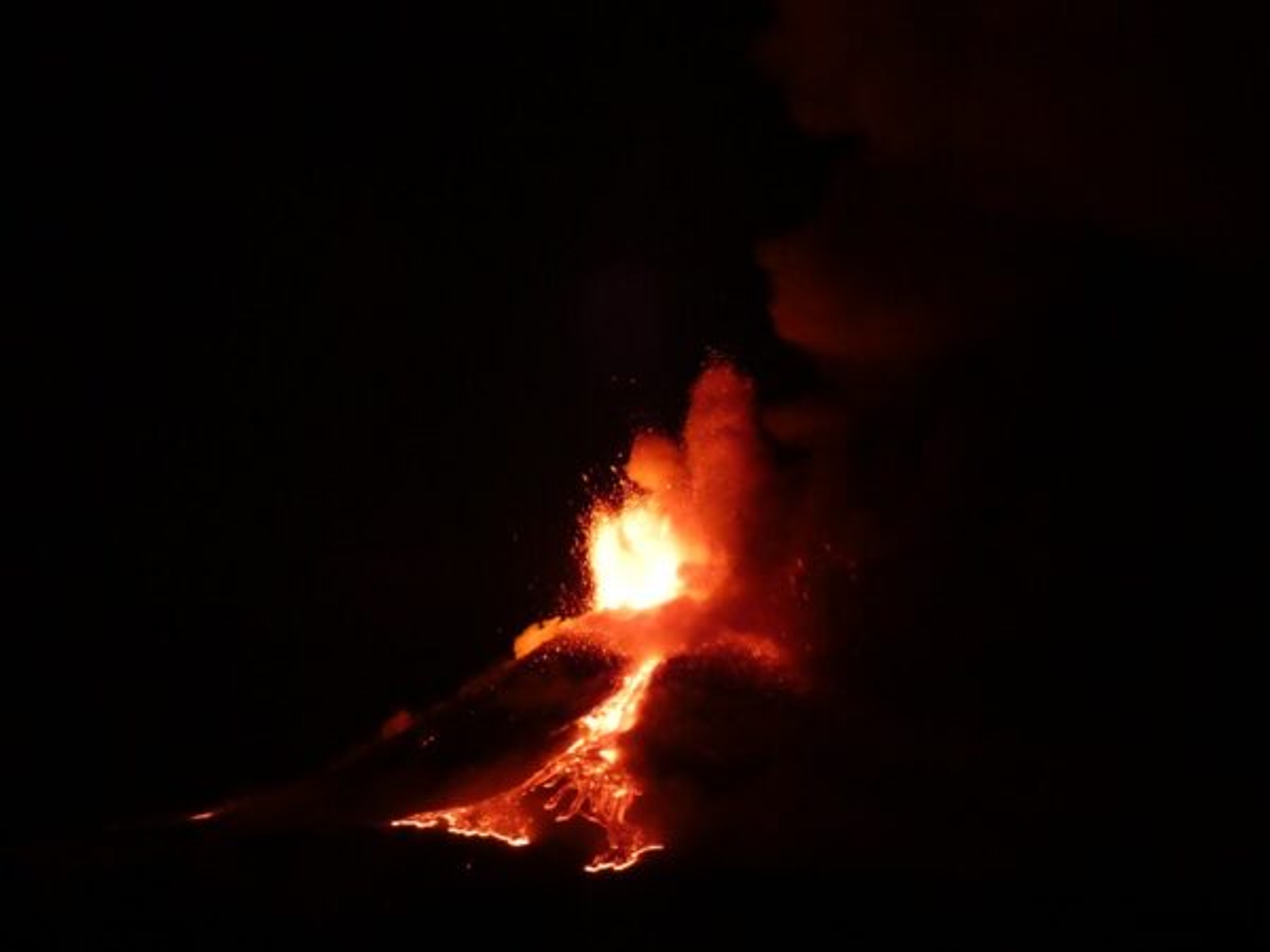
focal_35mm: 223
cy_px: 476
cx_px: 635
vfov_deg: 6.7
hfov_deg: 8.9
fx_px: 8181
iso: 800
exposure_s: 1/5
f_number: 5.5
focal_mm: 39.9
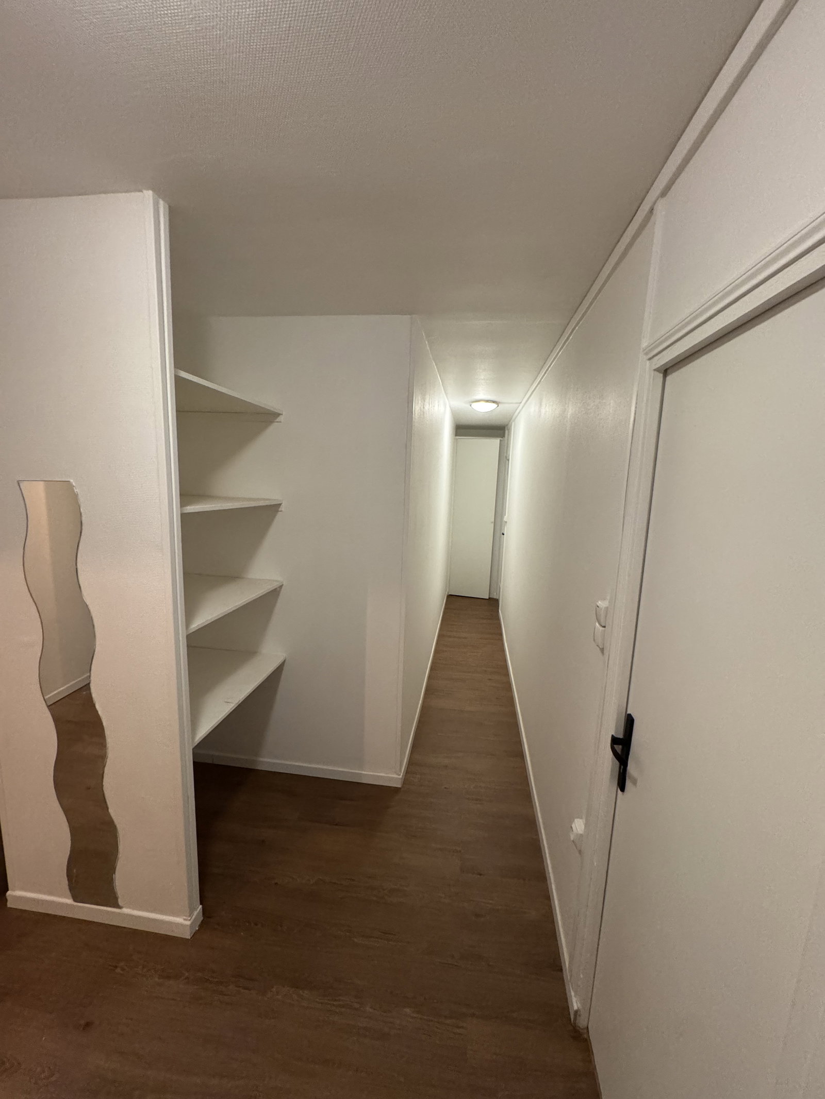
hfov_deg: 85.7
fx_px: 445
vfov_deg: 102.1
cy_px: 550
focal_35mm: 14
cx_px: 412
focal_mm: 2.22
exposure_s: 1/60
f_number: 2.2
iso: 640
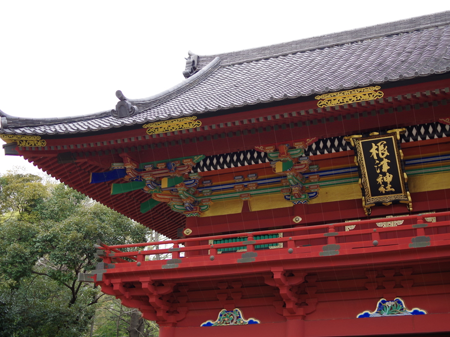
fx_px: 741
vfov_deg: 25.7
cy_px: 168
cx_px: 247
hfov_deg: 33.8
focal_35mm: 57
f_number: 2.8
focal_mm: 35
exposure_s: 1/320
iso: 200
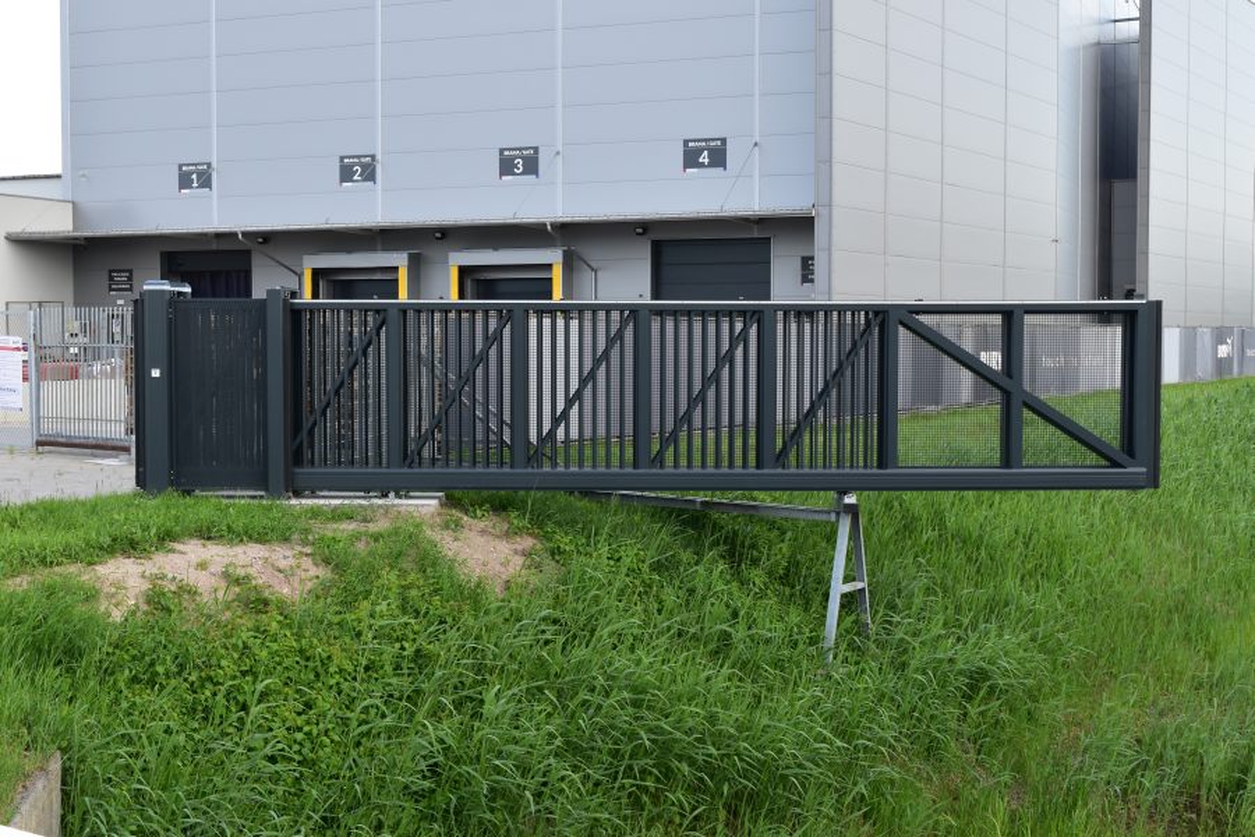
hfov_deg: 41.1
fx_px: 1673
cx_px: 628
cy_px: 418
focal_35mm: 48
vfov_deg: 28.1
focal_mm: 32
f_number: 9
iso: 400
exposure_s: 1/125
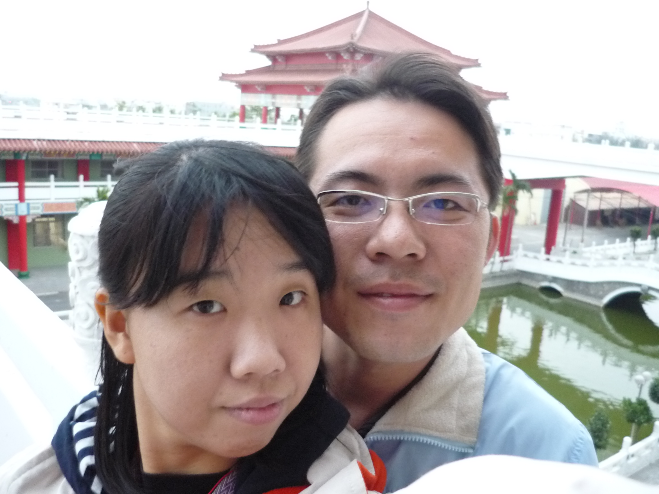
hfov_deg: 55.4
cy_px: 247
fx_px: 628
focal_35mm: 33
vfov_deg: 42.9
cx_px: 330
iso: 400
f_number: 2.8
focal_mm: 5.5
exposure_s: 1/8
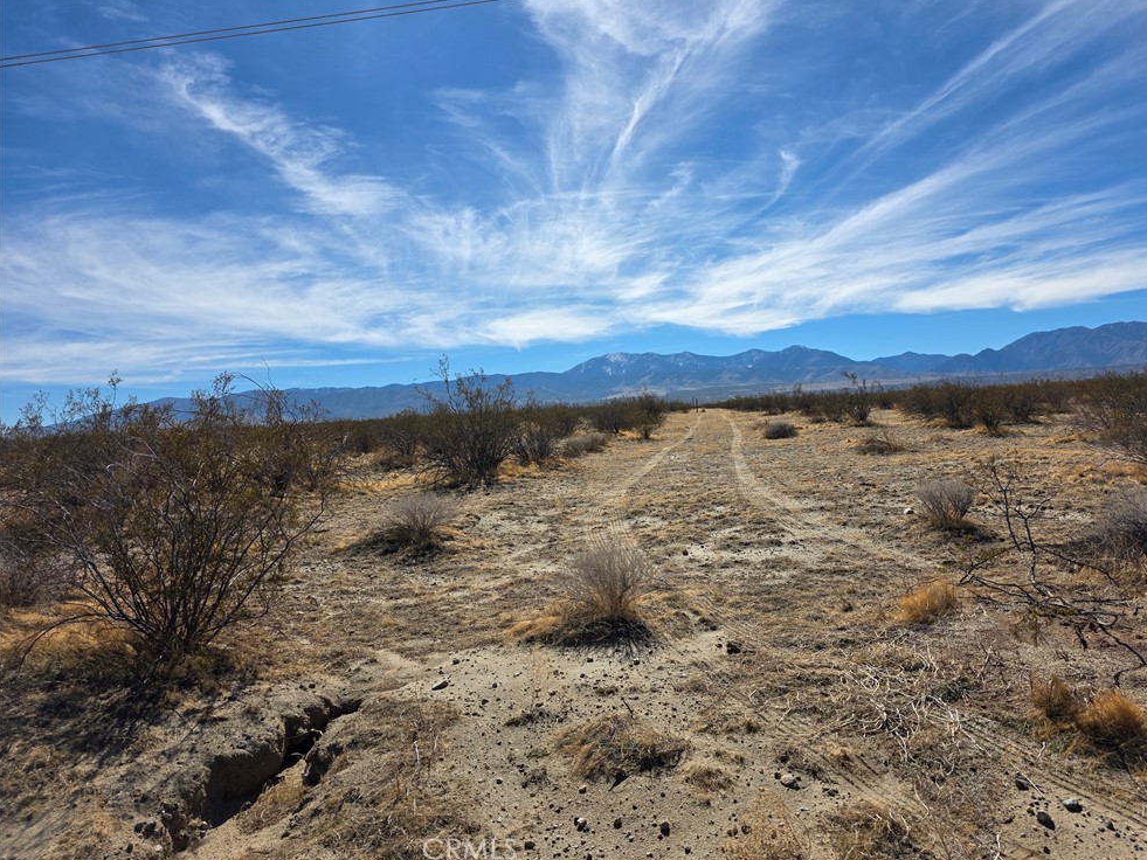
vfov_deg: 56.8
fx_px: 795
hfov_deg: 71.6
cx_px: 596
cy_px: 417
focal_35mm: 24
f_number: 1.7
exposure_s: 1/7944
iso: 50
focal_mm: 6.3
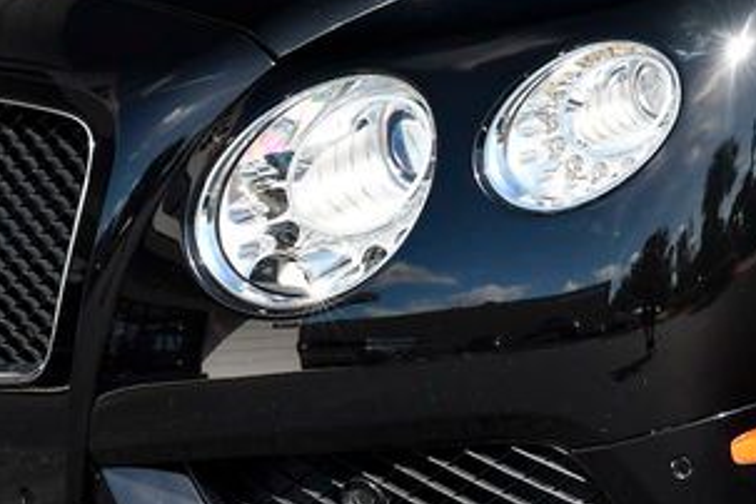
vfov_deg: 6.2
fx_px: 4662
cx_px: 771
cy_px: 346
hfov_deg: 9.2
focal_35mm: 222
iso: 640
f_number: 7.1
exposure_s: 1/640
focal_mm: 70
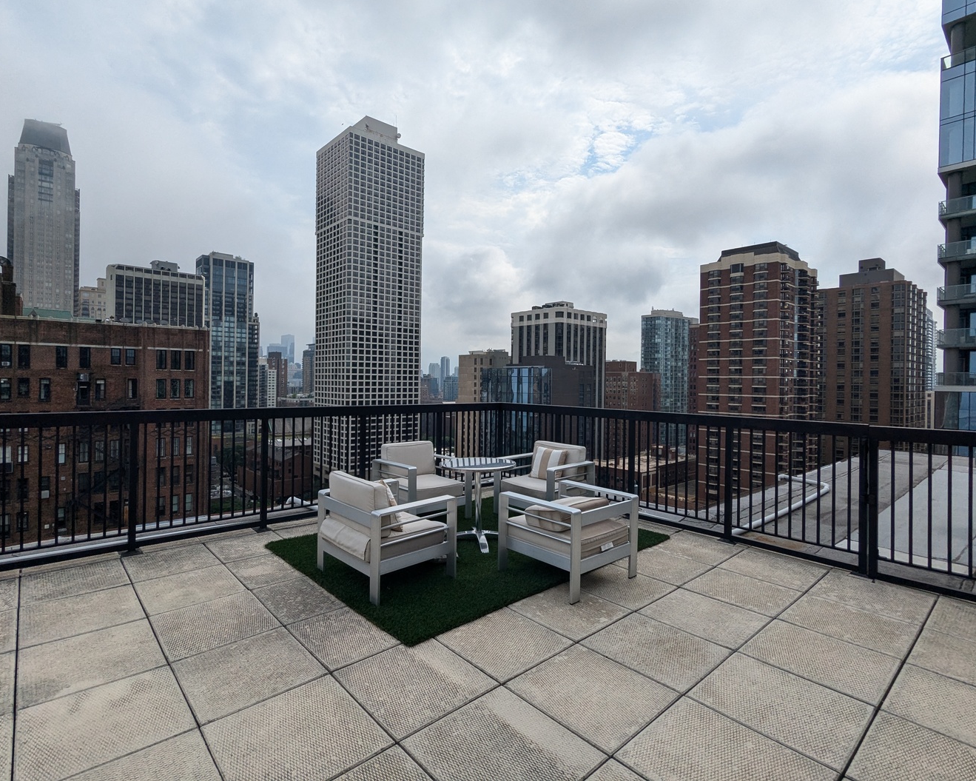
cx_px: 450
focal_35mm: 17
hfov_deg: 89.5
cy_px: 382
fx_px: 491
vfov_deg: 77.0
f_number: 2.2
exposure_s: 1/3861
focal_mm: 2.35
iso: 50
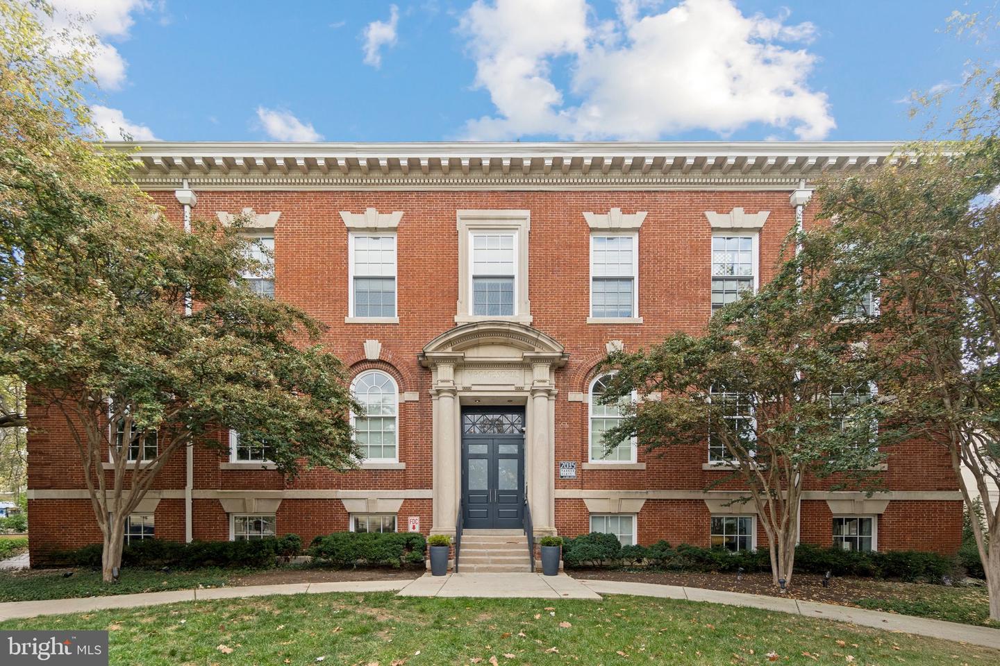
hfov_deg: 100.4
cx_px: 500
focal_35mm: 15
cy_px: 333
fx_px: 417
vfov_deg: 77.3
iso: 200
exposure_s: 1/125
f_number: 5
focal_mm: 10
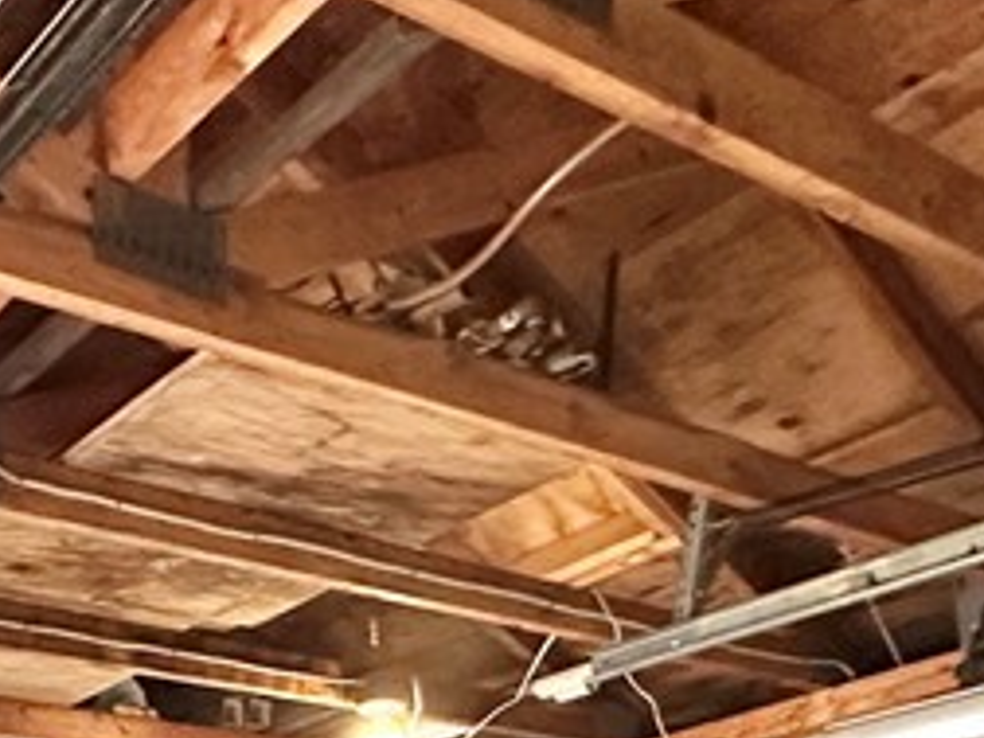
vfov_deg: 18.1
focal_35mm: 57
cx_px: 109
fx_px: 1620
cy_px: 1453
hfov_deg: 32.2
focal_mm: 2.22
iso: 400
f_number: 2.2
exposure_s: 1/60
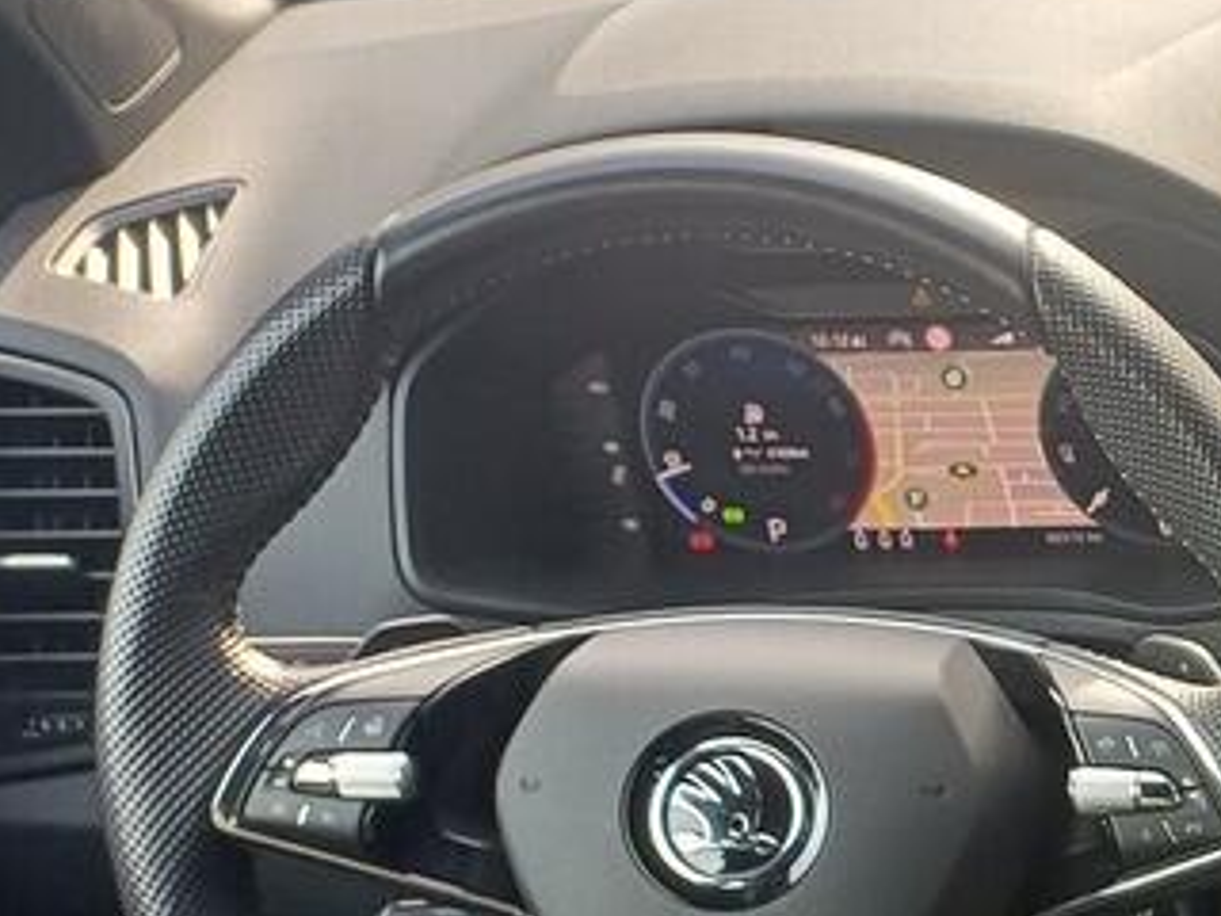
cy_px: 1042
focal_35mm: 80
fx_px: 2822
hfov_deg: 20.8
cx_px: 1824
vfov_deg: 17.7
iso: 64
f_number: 1.8
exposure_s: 1/100
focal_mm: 4.65
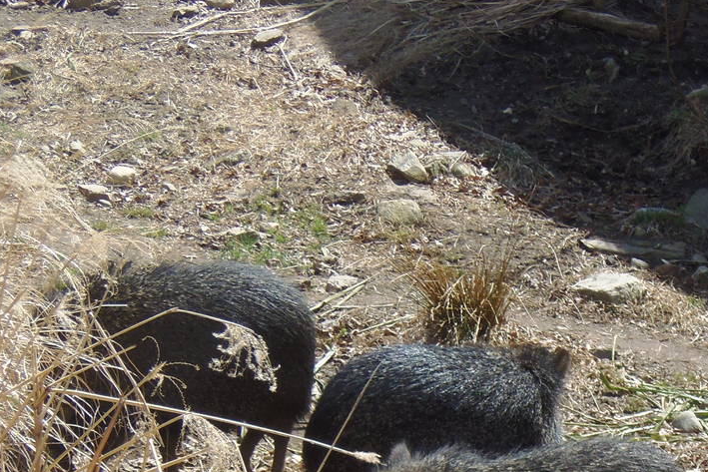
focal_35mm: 115
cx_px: 619
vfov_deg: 11.8
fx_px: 2262
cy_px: 475
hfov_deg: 17.6
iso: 64
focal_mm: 9.1
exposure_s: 1/400
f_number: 3.8
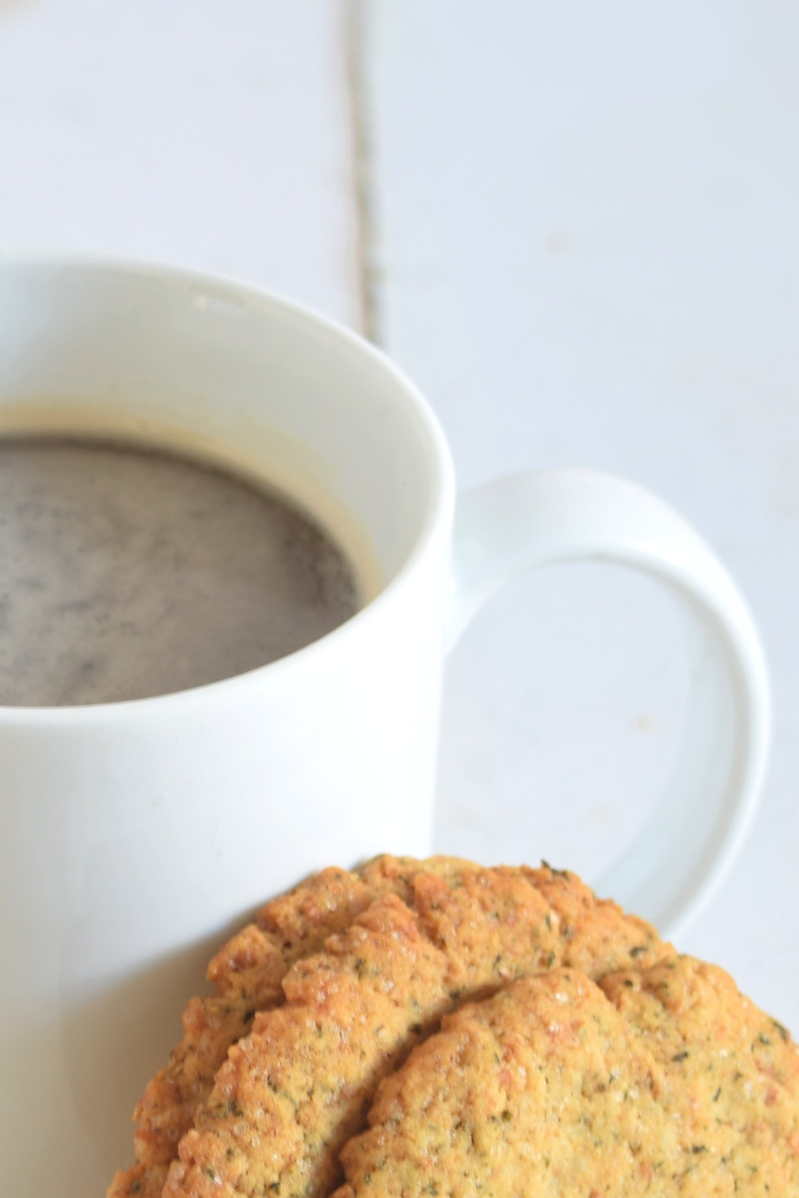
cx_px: 116
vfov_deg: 13.5
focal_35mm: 152
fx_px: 5059
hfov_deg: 9.0
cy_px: 913
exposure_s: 1/5
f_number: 5
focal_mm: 40
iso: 100
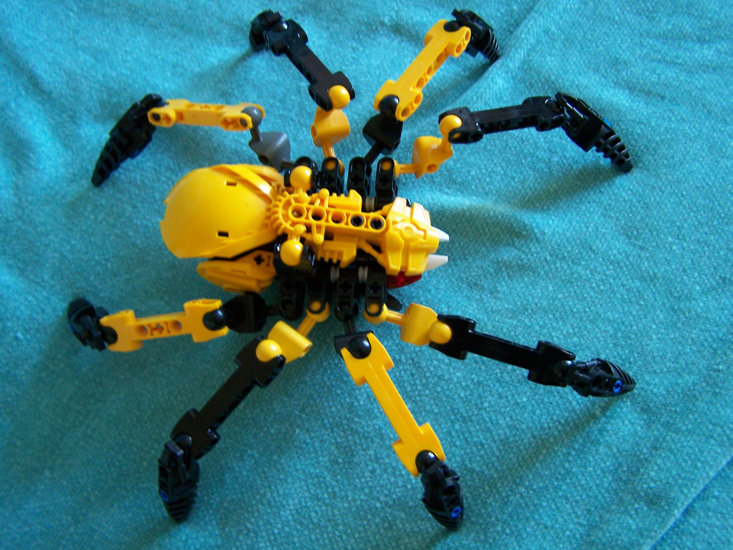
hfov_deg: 48.9
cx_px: 366
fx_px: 805
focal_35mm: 38
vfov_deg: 37.8
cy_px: 275
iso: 160
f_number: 2.8
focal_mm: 6.3
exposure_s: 1/10
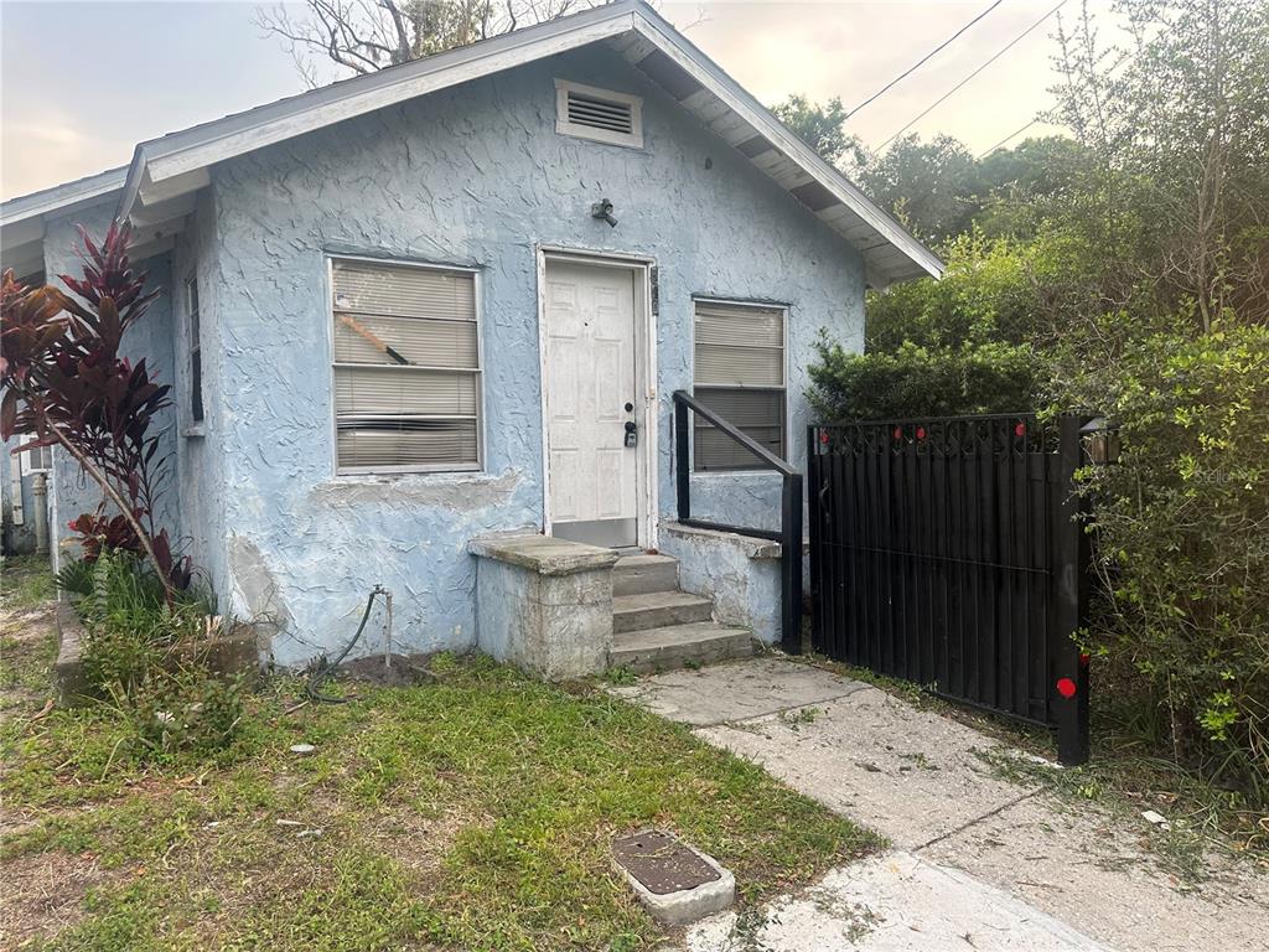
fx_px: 880
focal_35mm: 24
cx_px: 634
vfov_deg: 56.8
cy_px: 476
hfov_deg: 71.6
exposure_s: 1/218
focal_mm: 6.86
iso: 80
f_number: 1.78
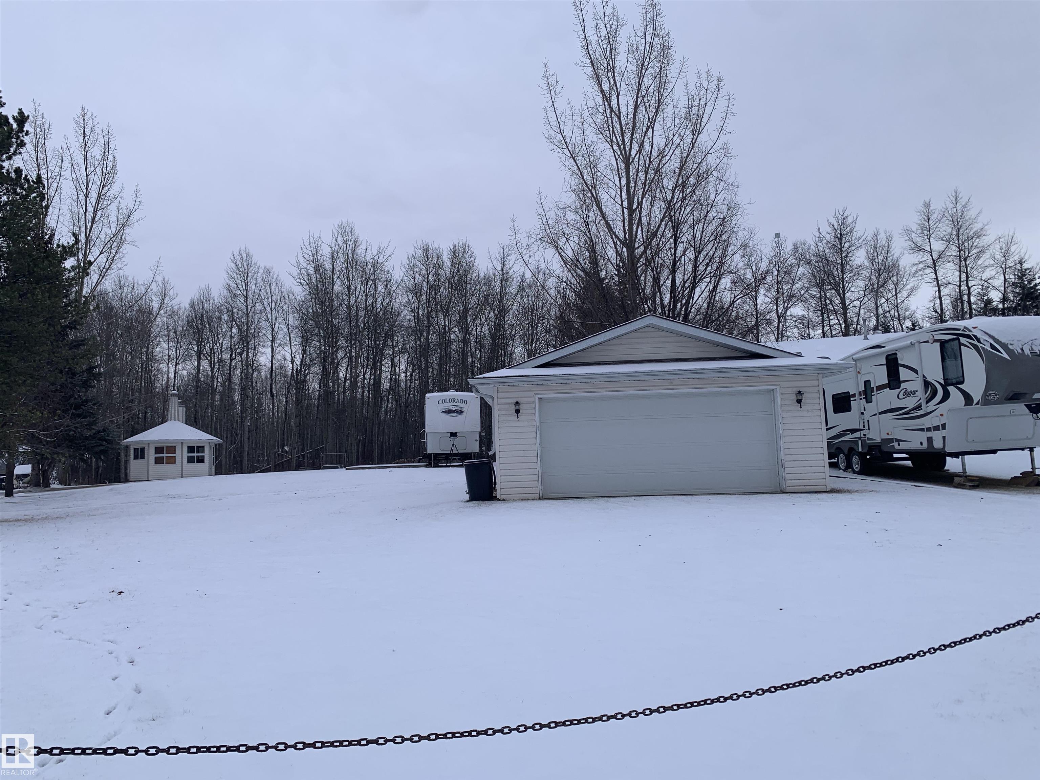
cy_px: 390
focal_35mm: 26
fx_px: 781
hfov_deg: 67.3
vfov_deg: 53.1
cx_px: 520
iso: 25
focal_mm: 4.25
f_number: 1.8
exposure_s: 1/580
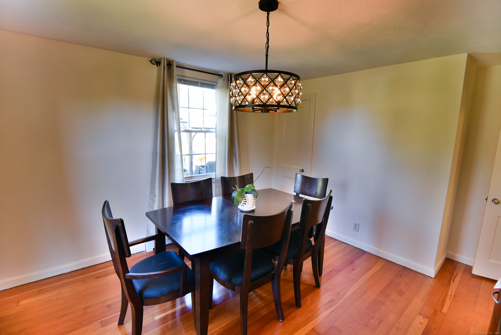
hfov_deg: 96.7
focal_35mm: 16
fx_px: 223
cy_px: 168
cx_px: 250
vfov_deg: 73.8
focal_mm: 16
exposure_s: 1/100
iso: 3200
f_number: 4.5
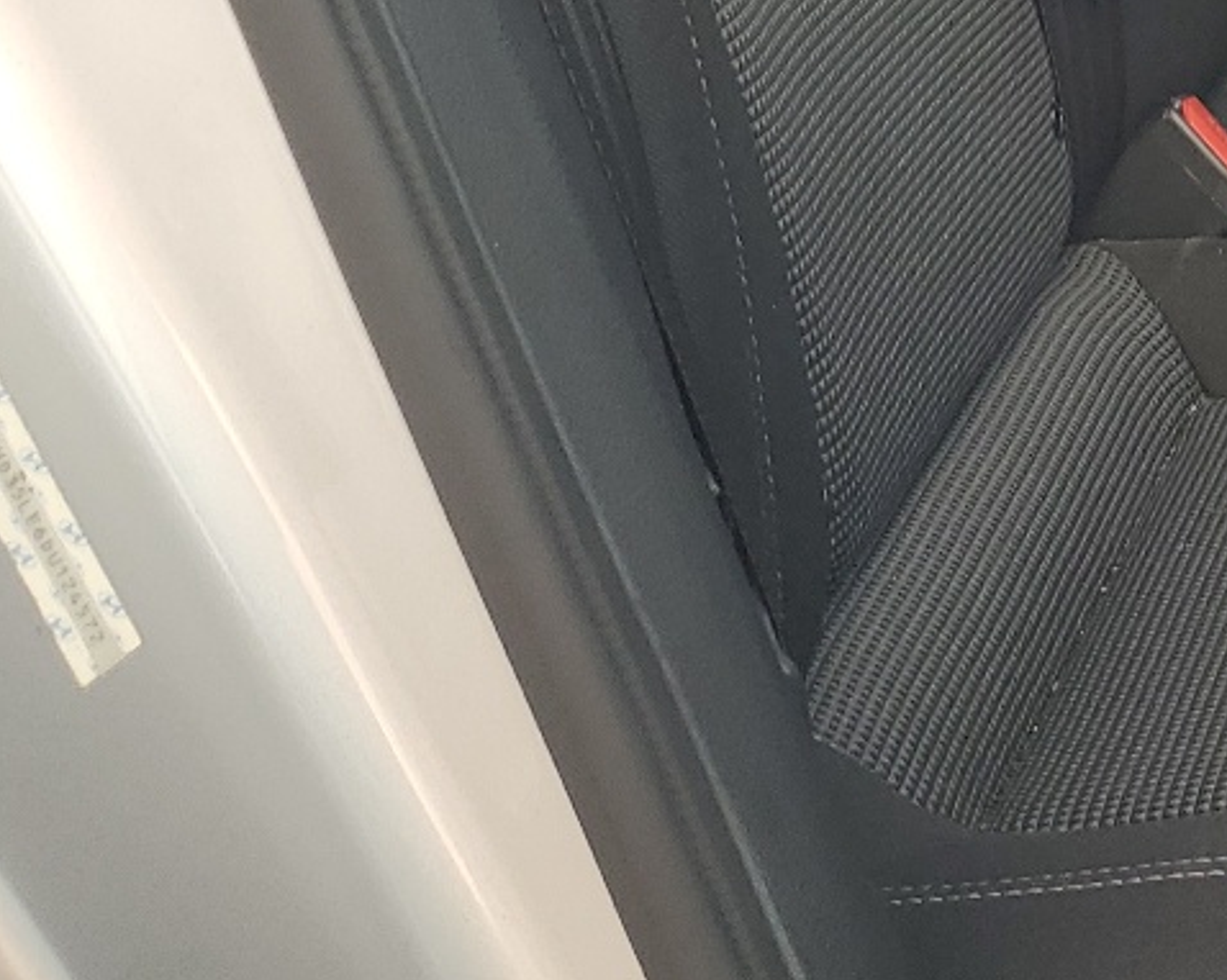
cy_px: -410
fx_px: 3085
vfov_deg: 16.7
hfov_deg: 21.1
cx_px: 1427
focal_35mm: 85
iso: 50
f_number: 1.5
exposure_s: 1/238
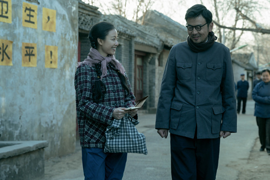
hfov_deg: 27.3
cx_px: 167
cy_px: 72
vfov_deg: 18.4
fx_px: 555
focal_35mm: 74
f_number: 4
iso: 250
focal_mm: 57
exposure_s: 1/250
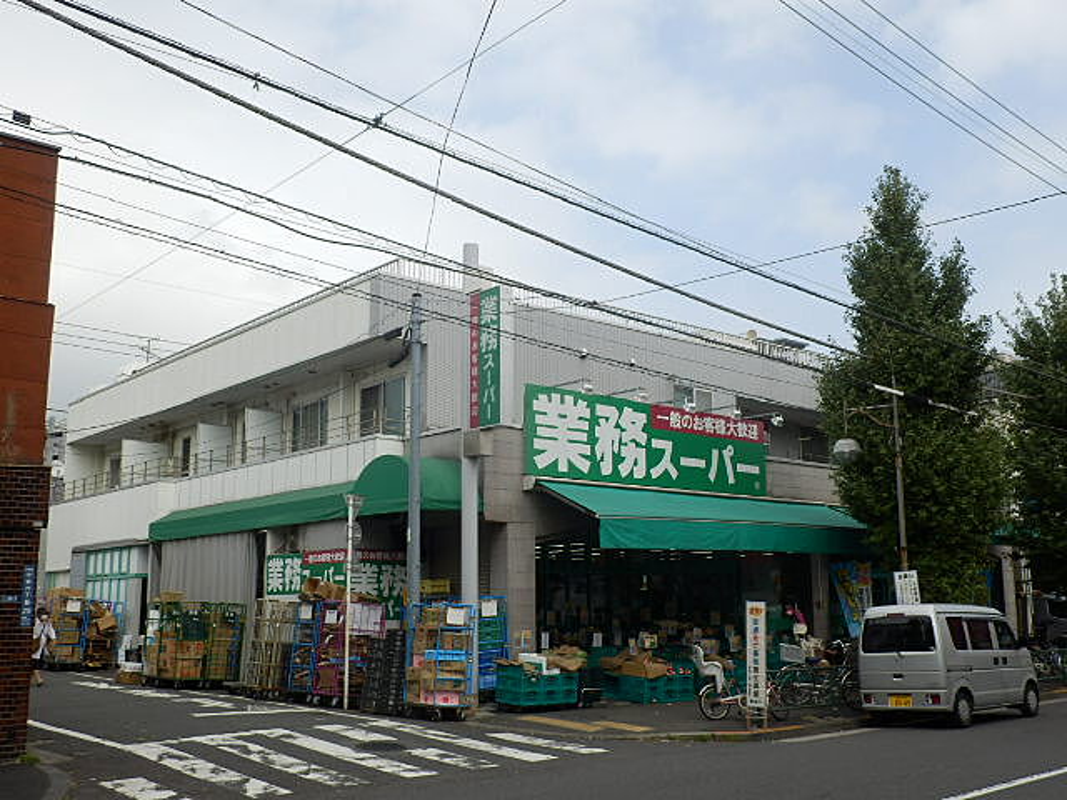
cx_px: 534
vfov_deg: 34.3
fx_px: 1295
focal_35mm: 42
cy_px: 400
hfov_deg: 44.8
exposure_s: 1/100
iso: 80
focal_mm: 7.4
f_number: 10.3
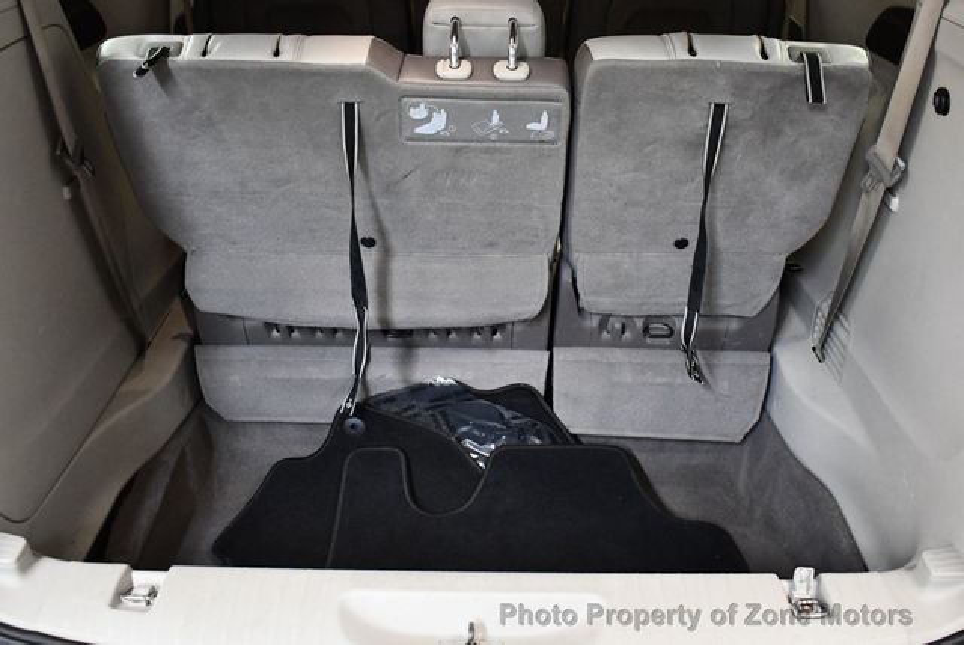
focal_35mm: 36
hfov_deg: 53.1
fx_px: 965
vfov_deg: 36.9
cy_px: 322
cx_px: 482
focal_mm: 18
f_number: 3.5
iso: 3200
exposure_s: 1/60
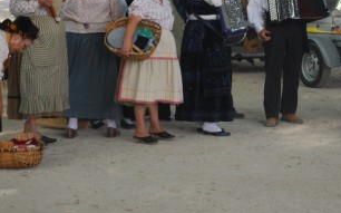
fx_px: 1486
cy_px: 11
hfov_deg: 13.1
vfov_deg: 8.2
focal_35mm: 160
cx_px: 249
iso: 200
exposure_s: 1/80
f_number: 5.6
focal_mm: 50
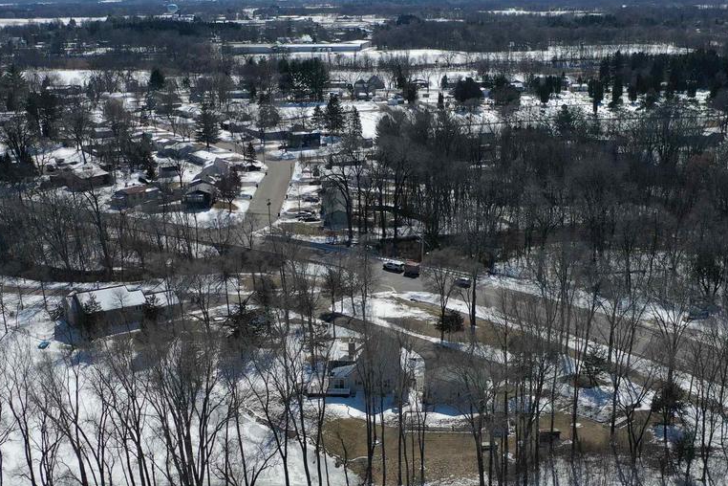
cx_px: 372
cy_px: 407
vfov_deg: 27.9
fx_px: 950
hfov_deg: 41.9
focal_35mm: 47
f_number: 3.2
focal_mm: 10.26
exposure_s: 1/3200
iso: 100
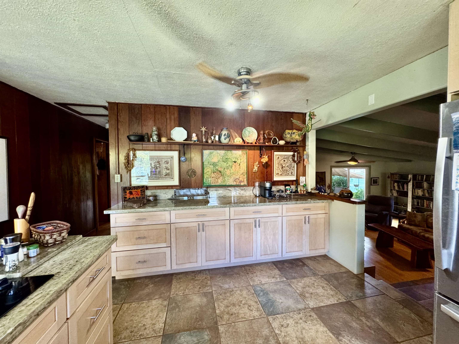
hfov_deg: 102.1
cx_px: 230
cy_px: 172
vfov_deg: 85.7
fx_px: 186
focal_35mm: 14
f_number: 2.2
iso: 500
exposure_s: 1/60
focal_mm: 2.22
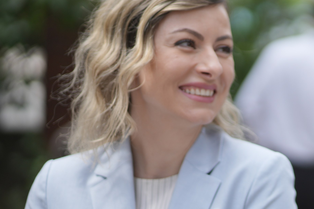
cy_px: 86
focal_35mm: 189
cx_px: 337
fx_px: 1649
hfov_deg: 10.8
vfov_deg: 7.3
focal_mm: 85
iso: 200
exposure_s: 1/4000
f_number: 1.8
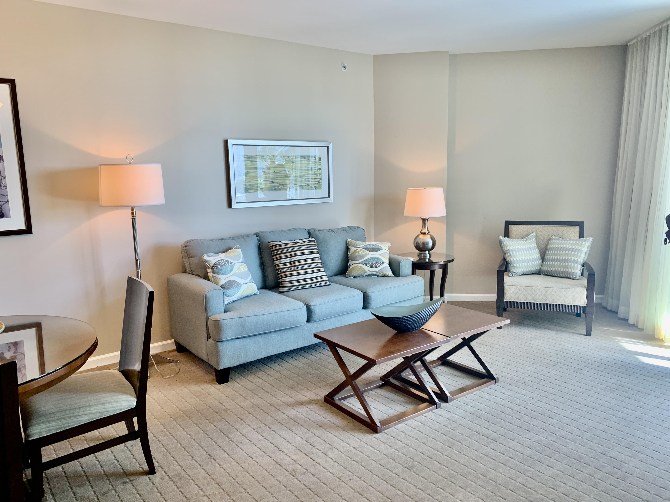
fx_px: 503
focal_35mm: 26
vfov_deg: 53.1
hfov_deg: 67.3
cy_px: 251
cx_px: 335
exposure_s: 1/60
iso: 64
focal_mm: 4.25
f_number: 1.8
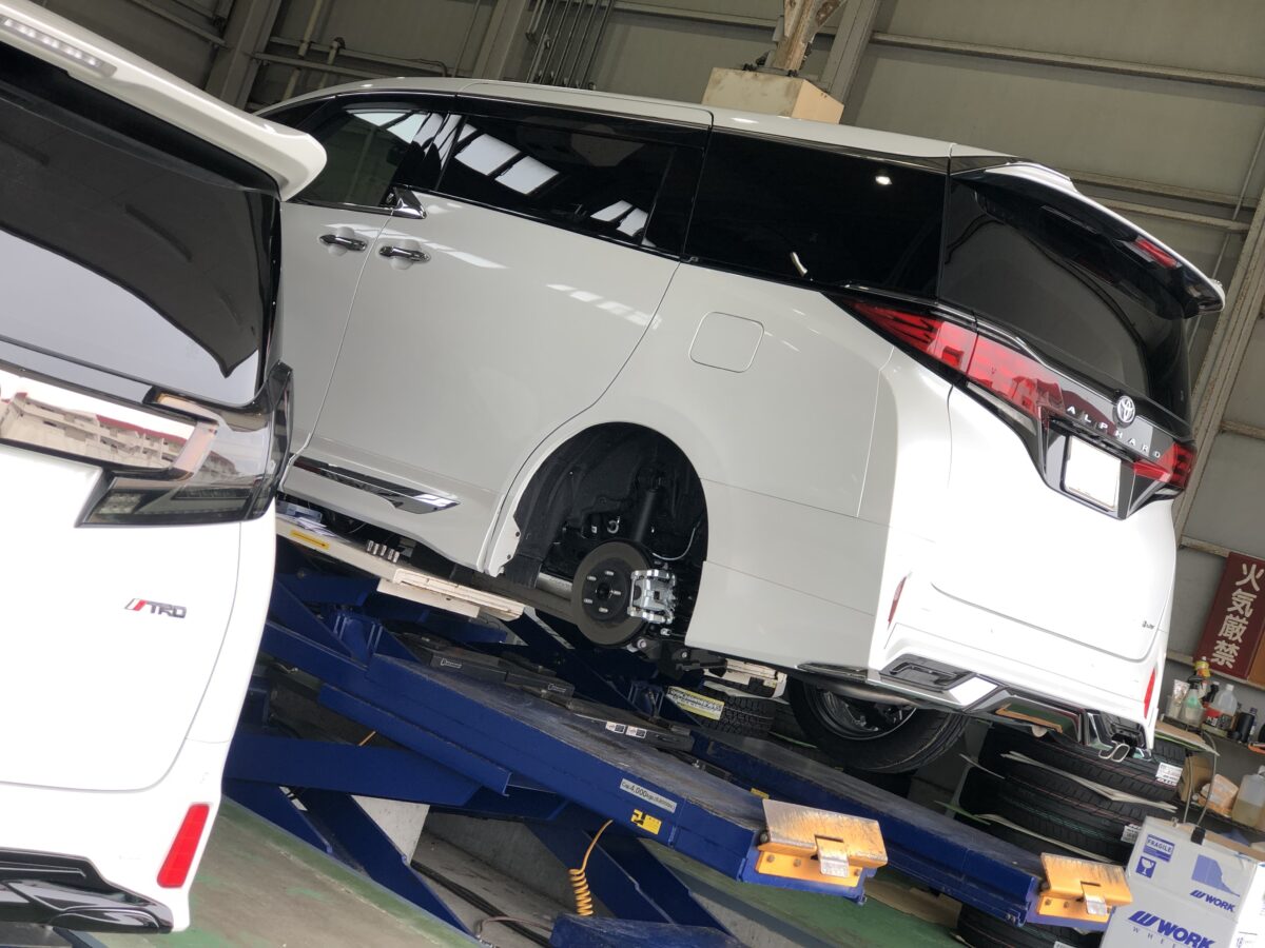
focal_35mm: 57
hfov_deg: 33.8
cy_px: 474
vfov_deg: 25.7
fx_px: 2083
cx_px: 632
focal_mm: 6.6
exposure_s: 1/120
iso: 25
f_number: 2.8
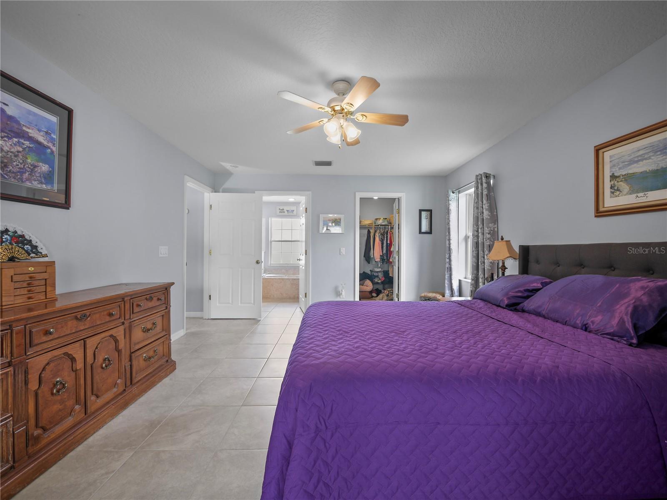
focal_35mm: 14
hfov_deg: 102.1
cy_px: 250
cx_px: 334
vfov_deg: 85.7
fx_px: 270
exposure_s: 1/15
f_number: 4
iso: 400
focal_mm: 7
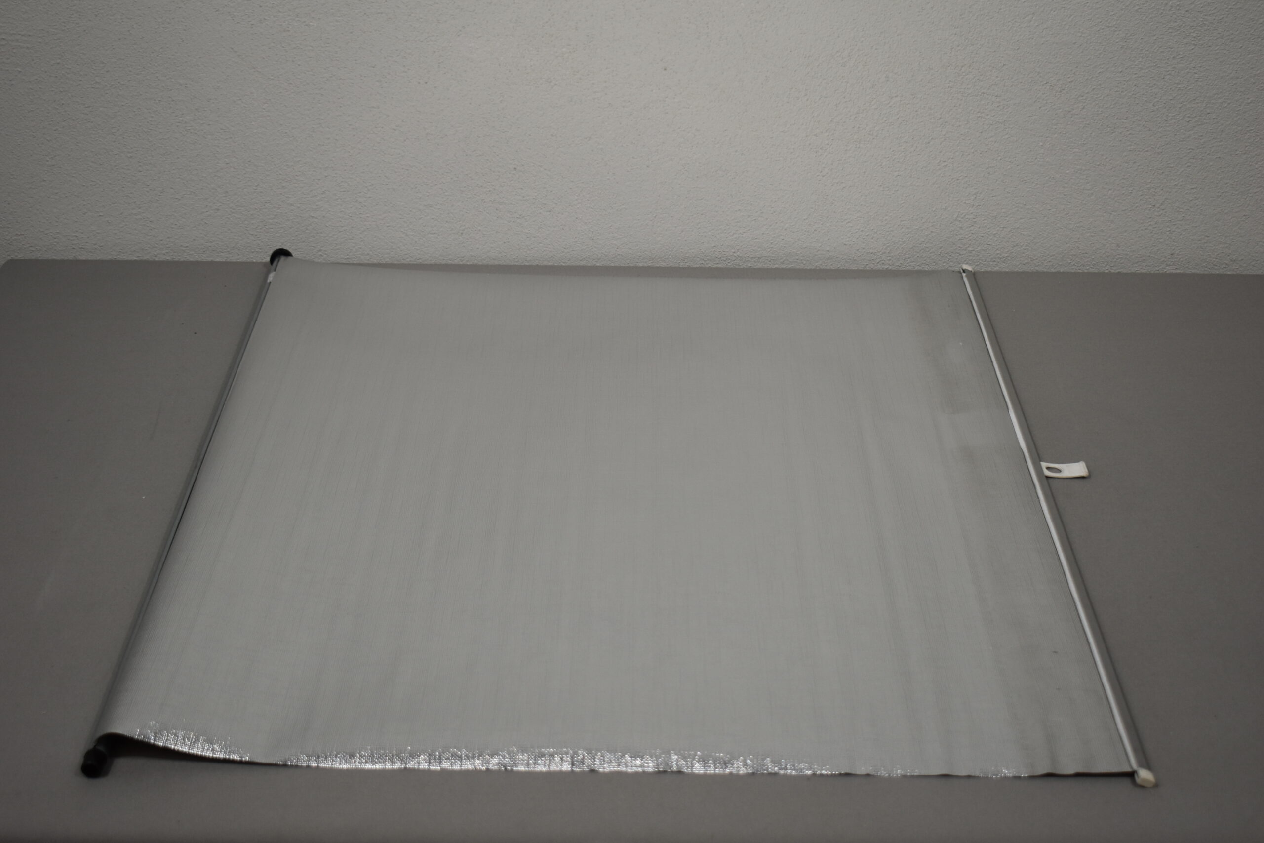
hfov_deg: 37.8
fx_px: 1843
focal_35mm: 52
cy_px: 422
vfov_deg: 25.8
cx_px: 632
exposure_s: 1/250
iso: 400
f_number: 4.8
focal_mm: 35
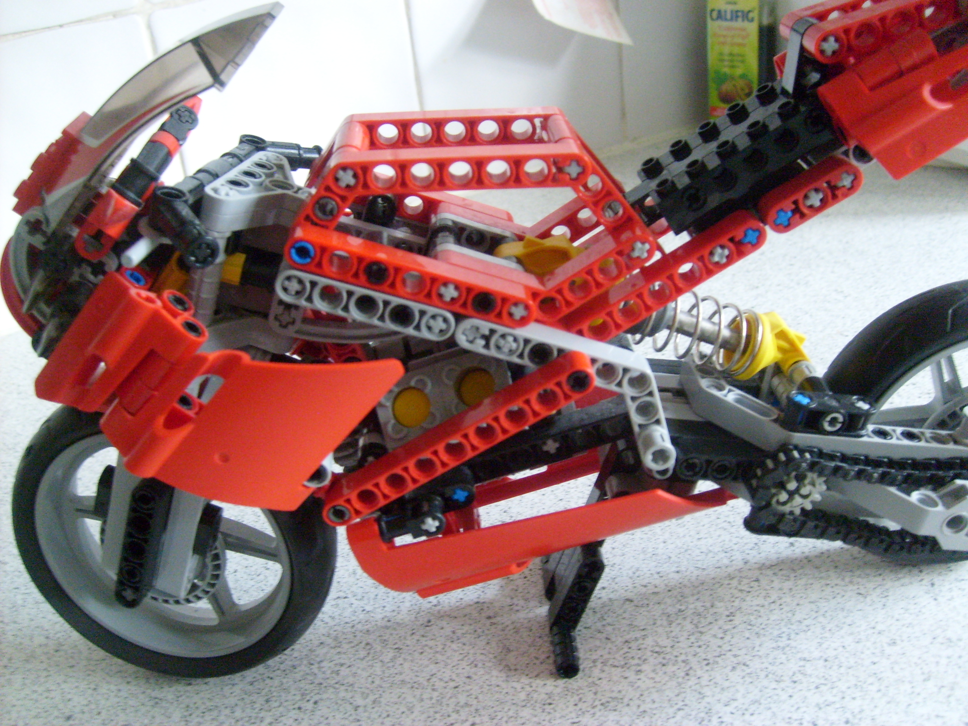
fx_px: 979
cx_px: 484
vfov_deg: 40.7
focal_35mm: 35
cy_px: 363
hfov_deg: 52.6
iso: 200
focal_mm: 5.8
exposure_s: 1/20
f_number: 2.8
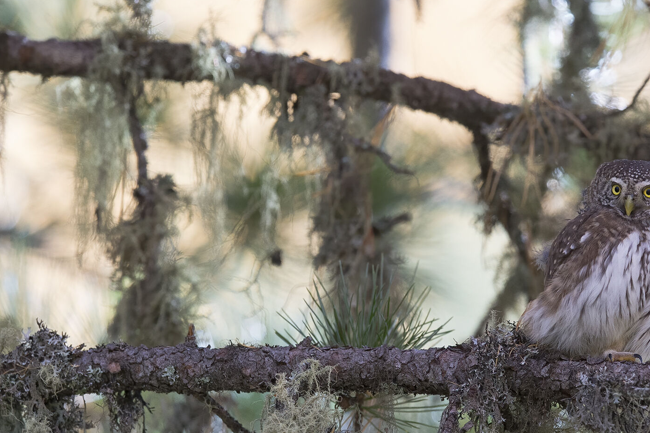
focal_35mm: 1037
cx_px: 531
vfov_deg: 1.3
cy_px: 308
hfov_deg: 2.0
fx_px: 18716
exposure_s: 1/500
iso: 2000
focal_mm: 600
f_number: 5.6
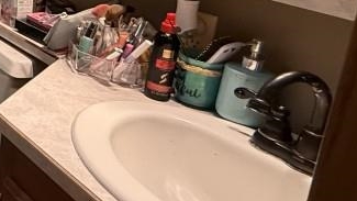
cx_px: -176
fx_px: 454
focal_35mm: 48
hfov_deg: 28.4
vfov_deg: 22.8
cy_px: -44
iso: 400
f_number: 2.2
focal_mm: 2.22
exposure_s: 1/60
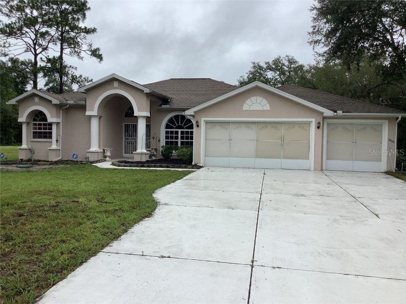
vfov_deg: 45.4
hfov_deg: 58.4
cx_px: 203
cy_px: 152
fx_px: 364
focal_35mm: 31
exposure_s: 1/1481
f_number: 2.4
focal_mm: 3.3
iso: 25
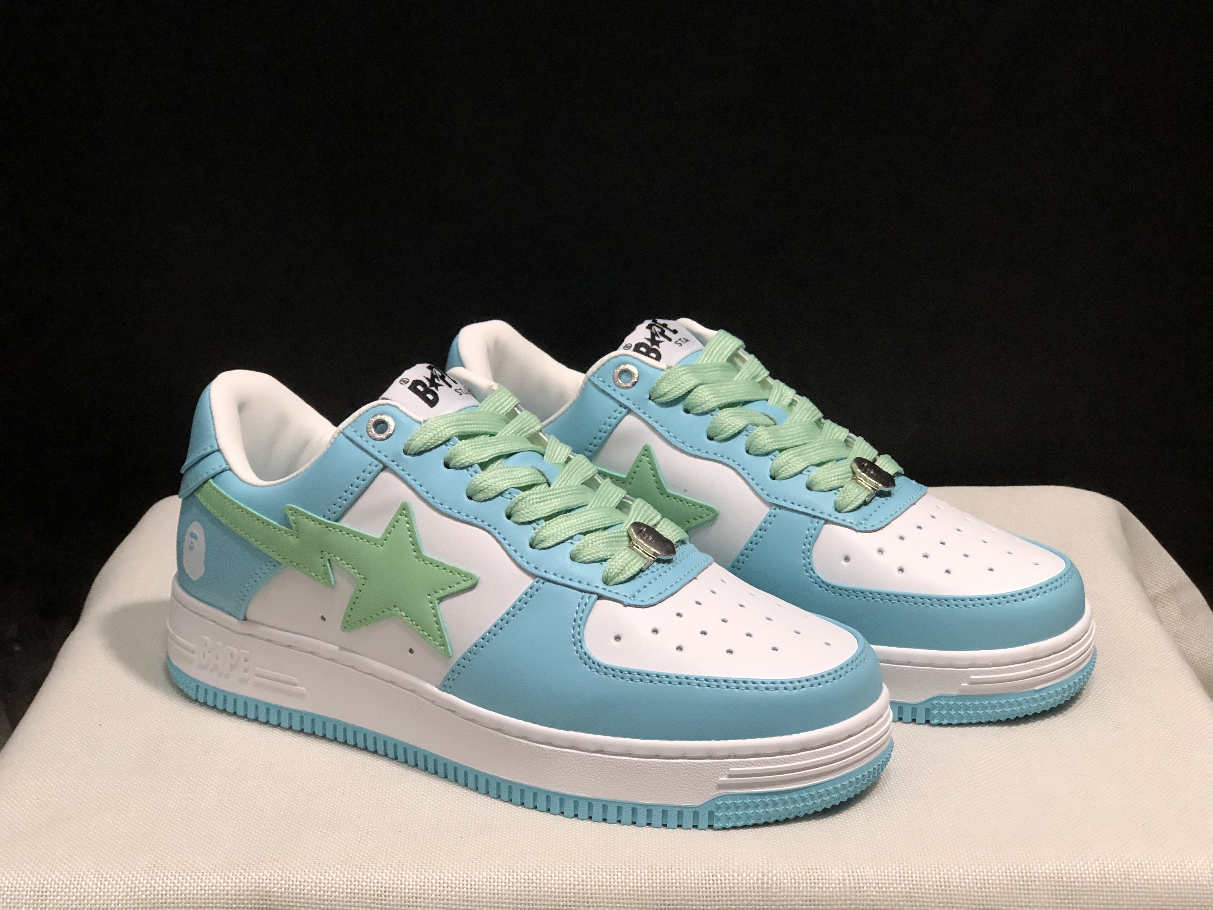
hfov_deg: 33.8
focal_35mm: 57
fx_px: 1997
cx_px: 606
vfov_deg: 25.7
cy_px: 455
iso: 50
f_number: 2.8
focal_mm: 6.6
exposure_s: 1/30
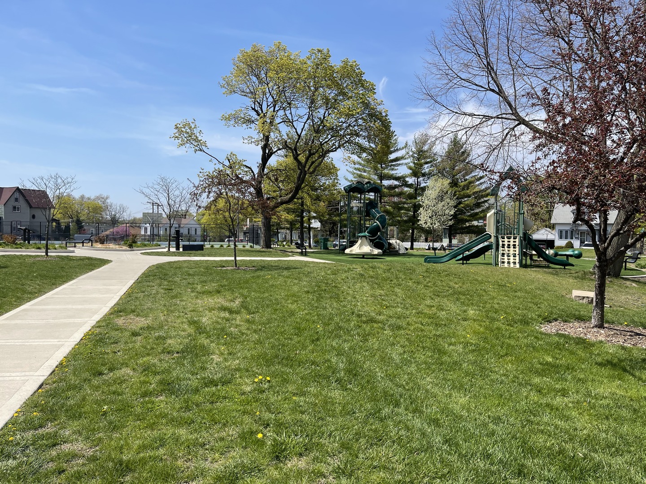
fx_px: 485
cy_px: 242
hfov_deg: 67.3
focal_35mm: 26
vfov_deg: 53.1
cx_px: 323
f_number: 1.6
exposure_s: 1/3788
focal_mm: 5.1
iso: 32
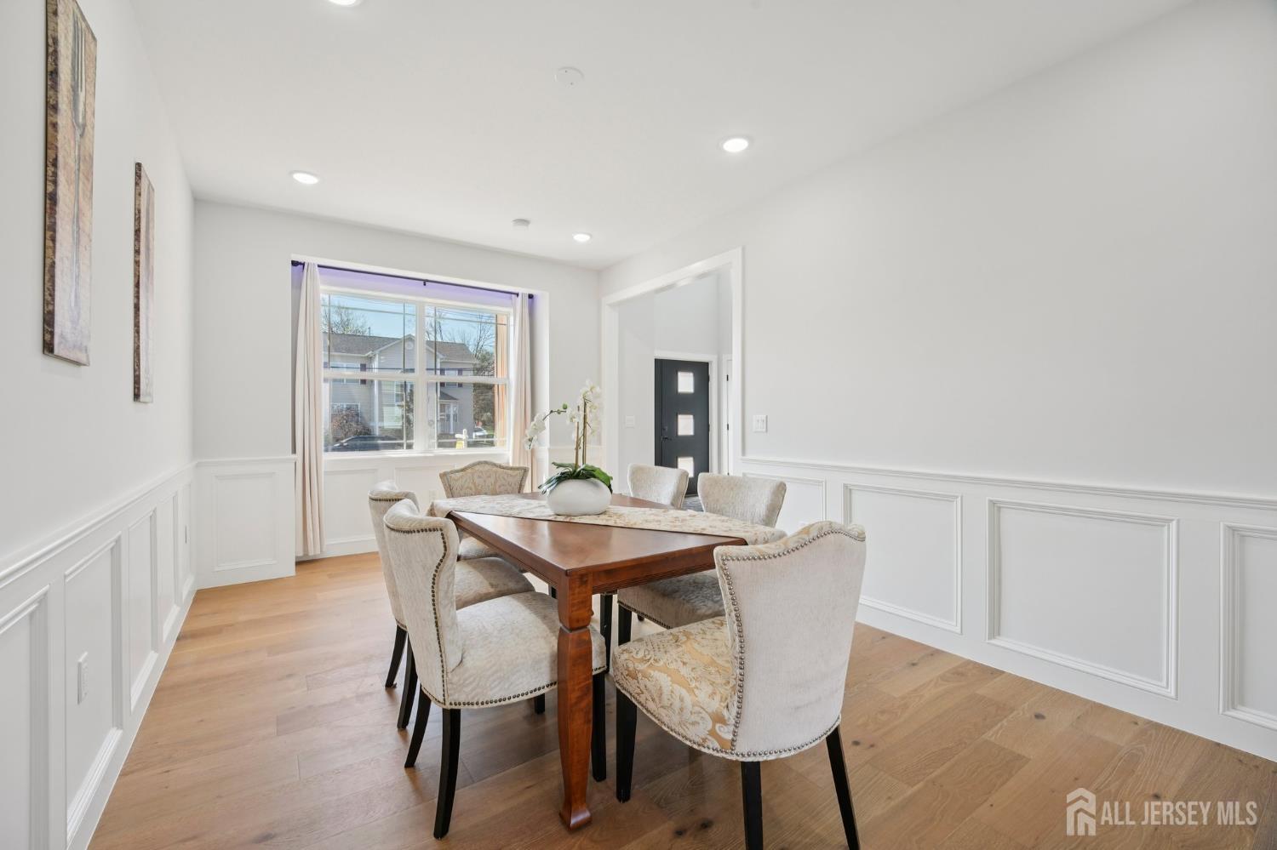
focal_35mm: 14
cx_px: 638
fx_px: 496
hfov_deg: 104.3
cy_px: 425
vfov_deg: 81.2
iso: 320
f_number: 9
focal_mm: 14
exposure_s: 1/30
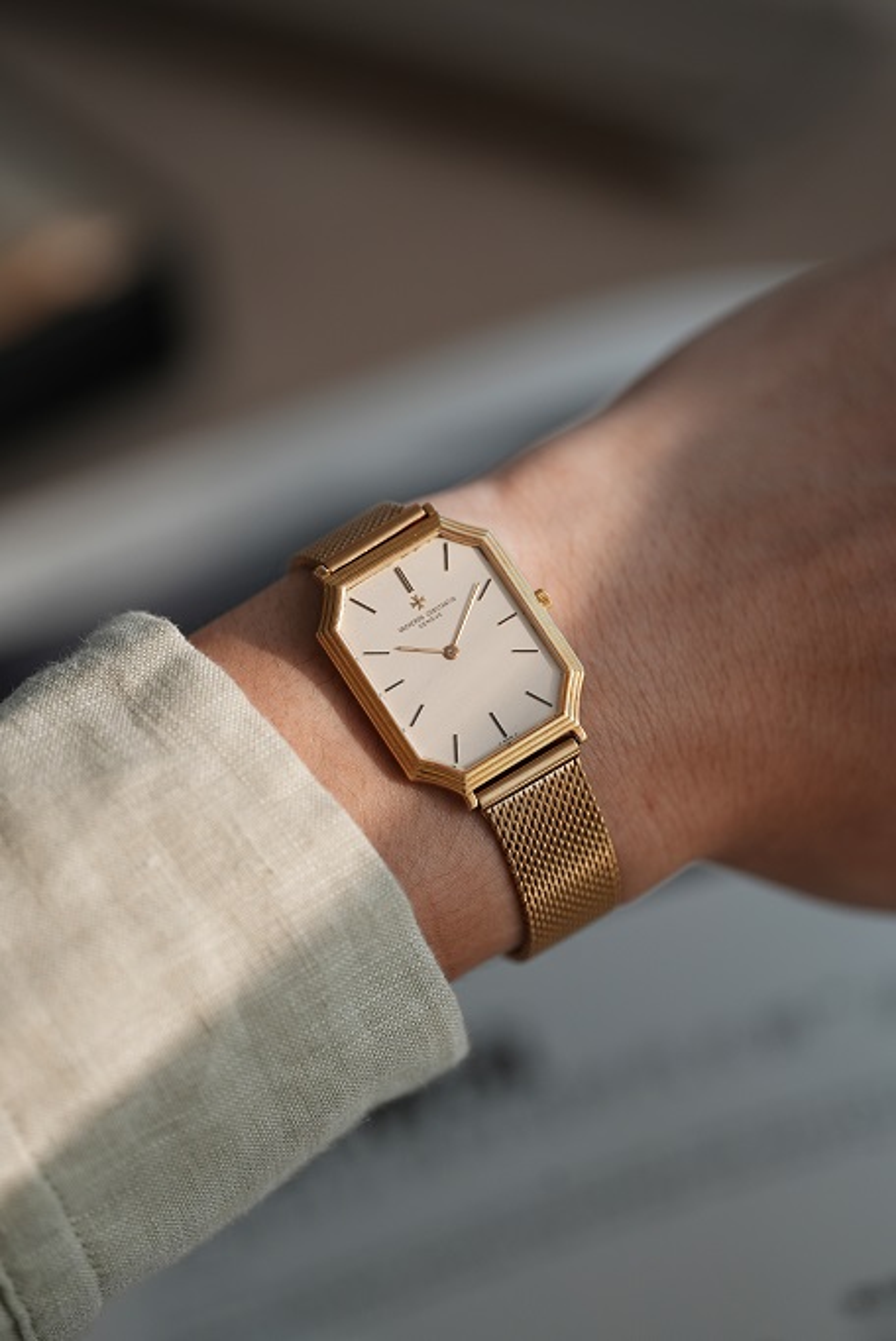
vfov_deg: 19.4
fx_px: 3916
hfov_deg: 13.1
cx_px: 448
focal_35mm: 105
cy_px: 670
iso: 400
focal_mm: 105
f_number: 2.8
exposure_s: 1/250
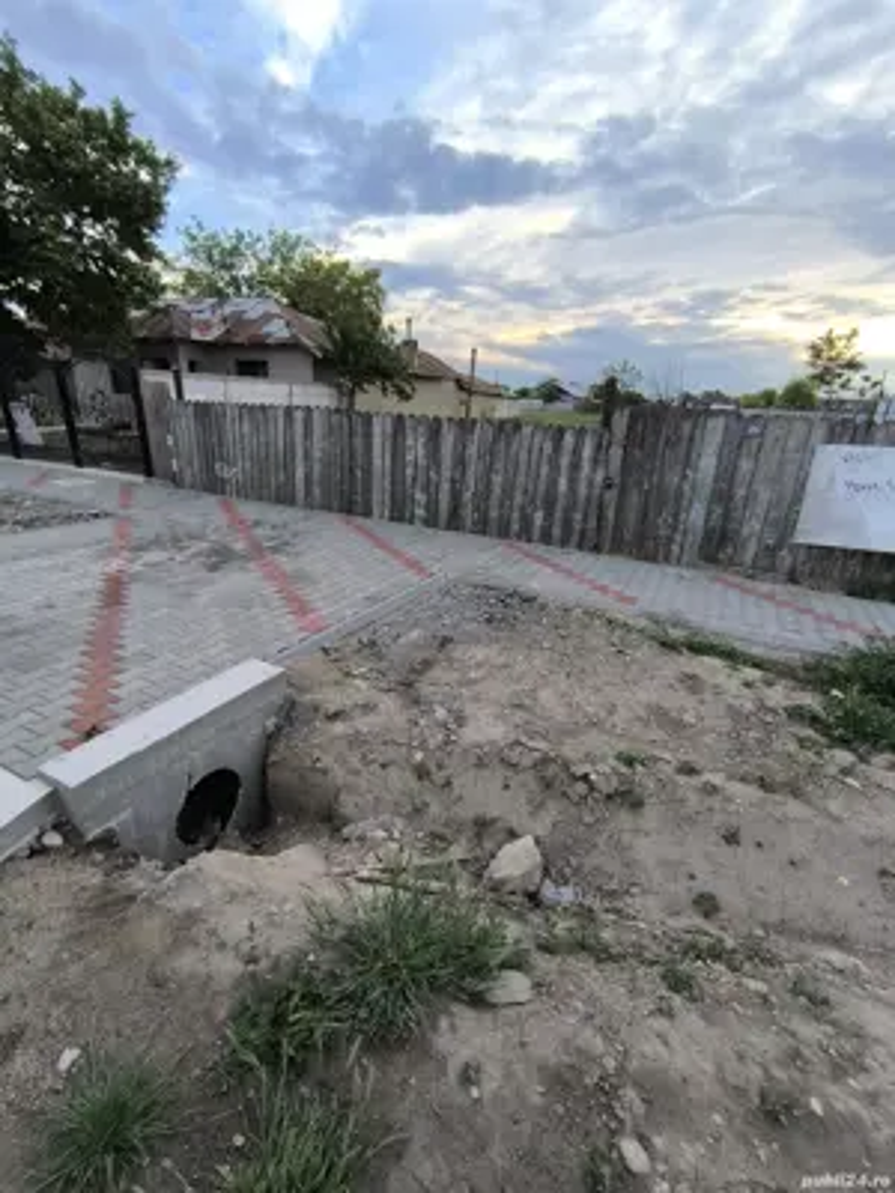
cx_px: 448
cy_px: 596
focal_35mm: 16
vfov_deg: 94.5
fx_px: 552
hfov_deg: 78.1
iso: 50
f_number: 2.2
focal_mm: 1.65
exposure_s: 1/465
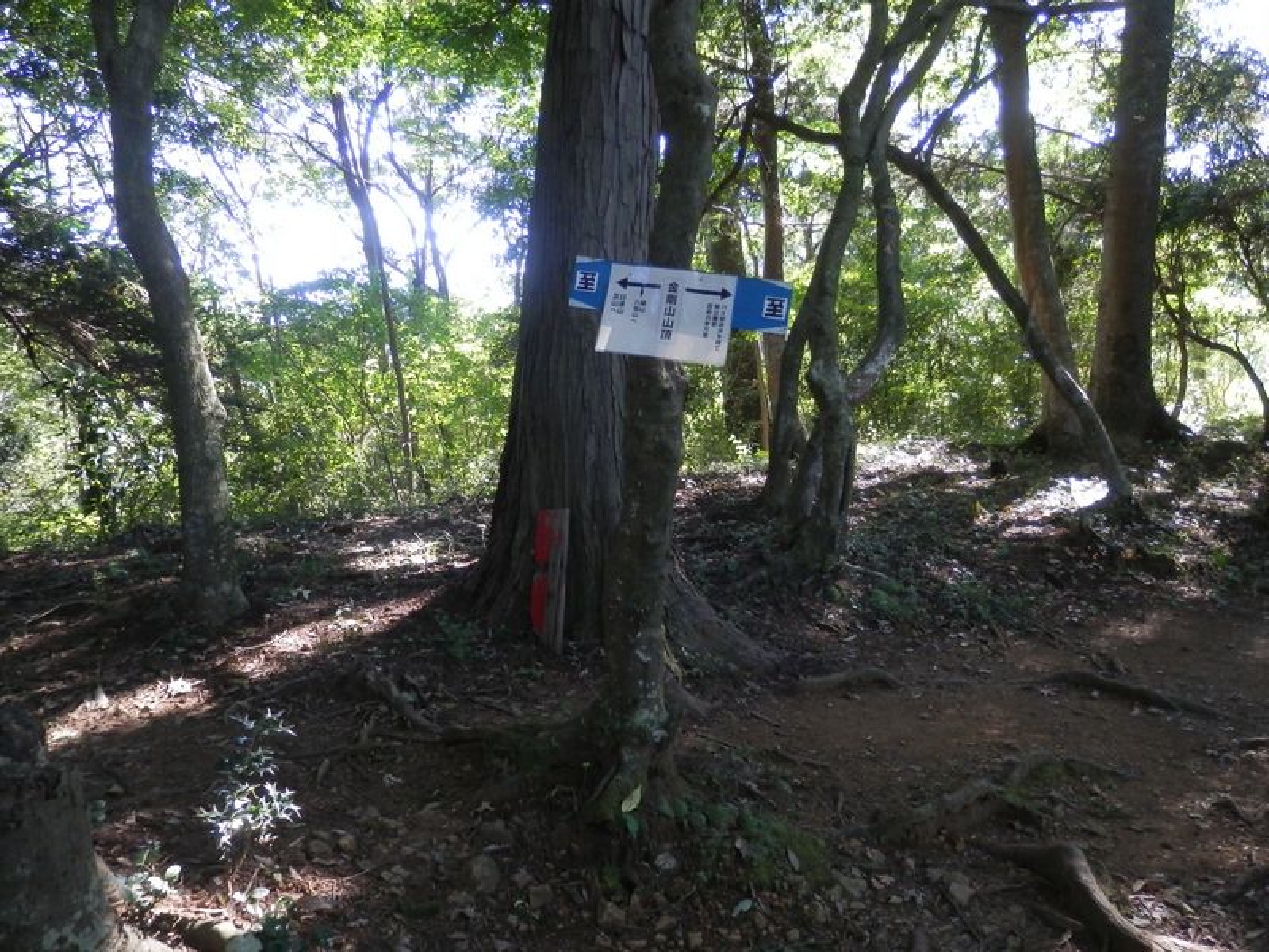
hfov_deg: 65.3
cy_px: 476
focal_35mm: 27
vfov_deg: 51.4
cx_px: 634
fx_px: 990
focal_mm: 5
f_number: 3.2
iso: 200
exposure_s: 1/50
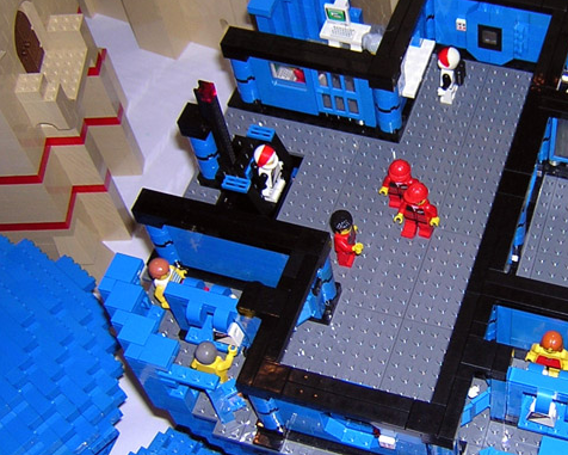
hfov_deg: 31.2
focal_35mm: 59
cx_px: 447
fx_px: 992
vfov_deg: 25.8
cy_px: 198
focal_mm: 4.7
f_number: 2.6
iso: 100
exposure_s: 1/60.1
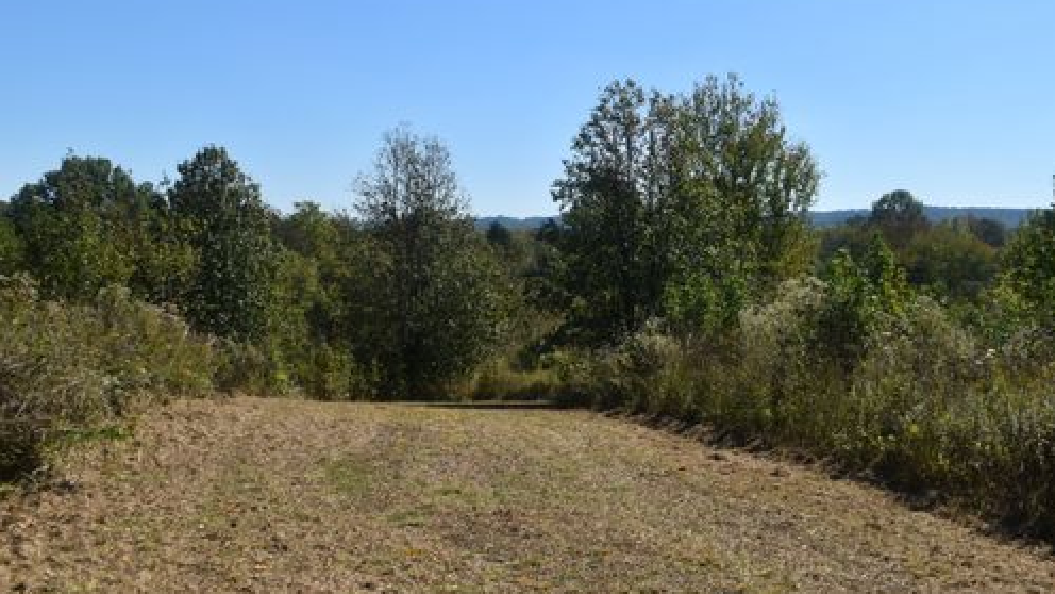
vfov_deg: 31.2
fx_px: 1063
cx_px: 530
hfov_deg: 52.8
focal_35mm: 38
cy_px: 291
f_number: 10
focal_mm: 24
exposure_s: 1/400
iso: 200
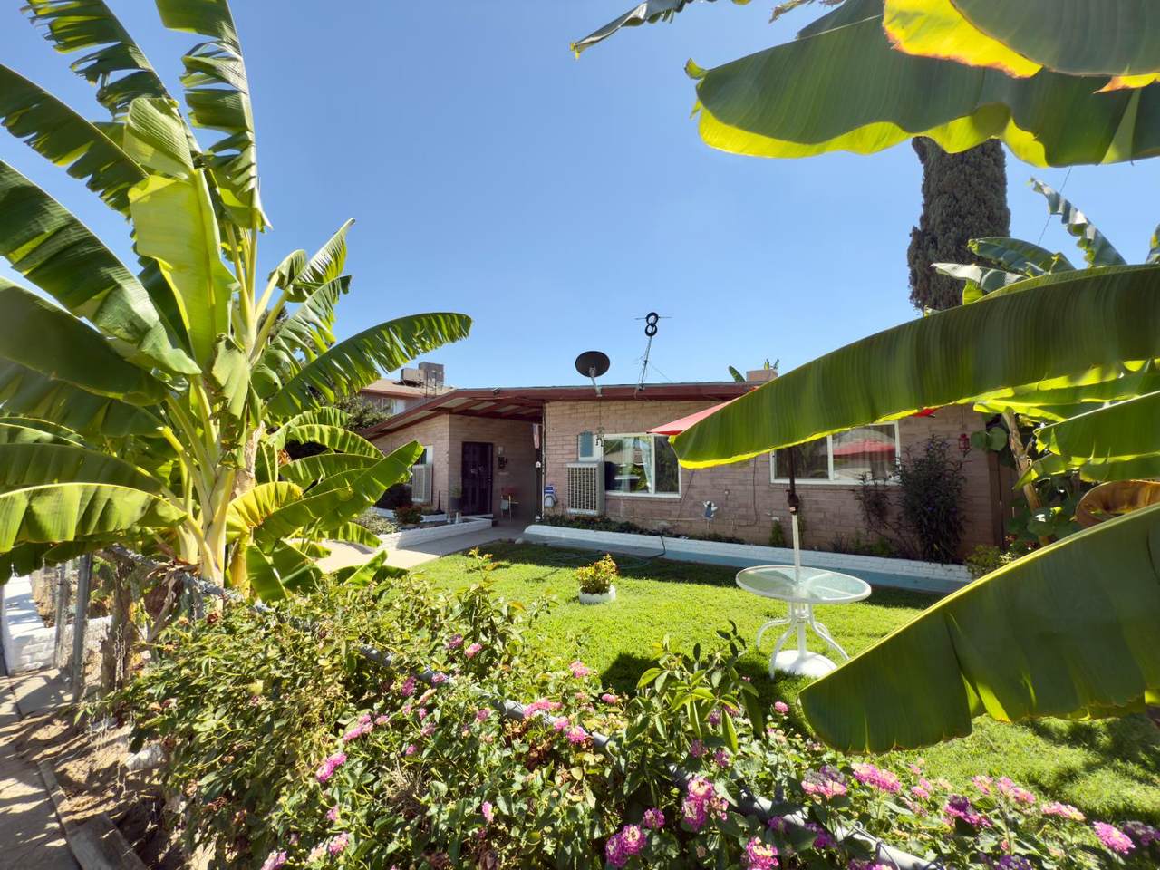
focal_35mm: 14
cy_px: 435
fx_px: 469
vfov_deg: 85.7
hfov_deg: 102.1
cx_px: 580
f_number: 2.2
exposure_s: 1/459
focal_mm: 2.22
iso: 16
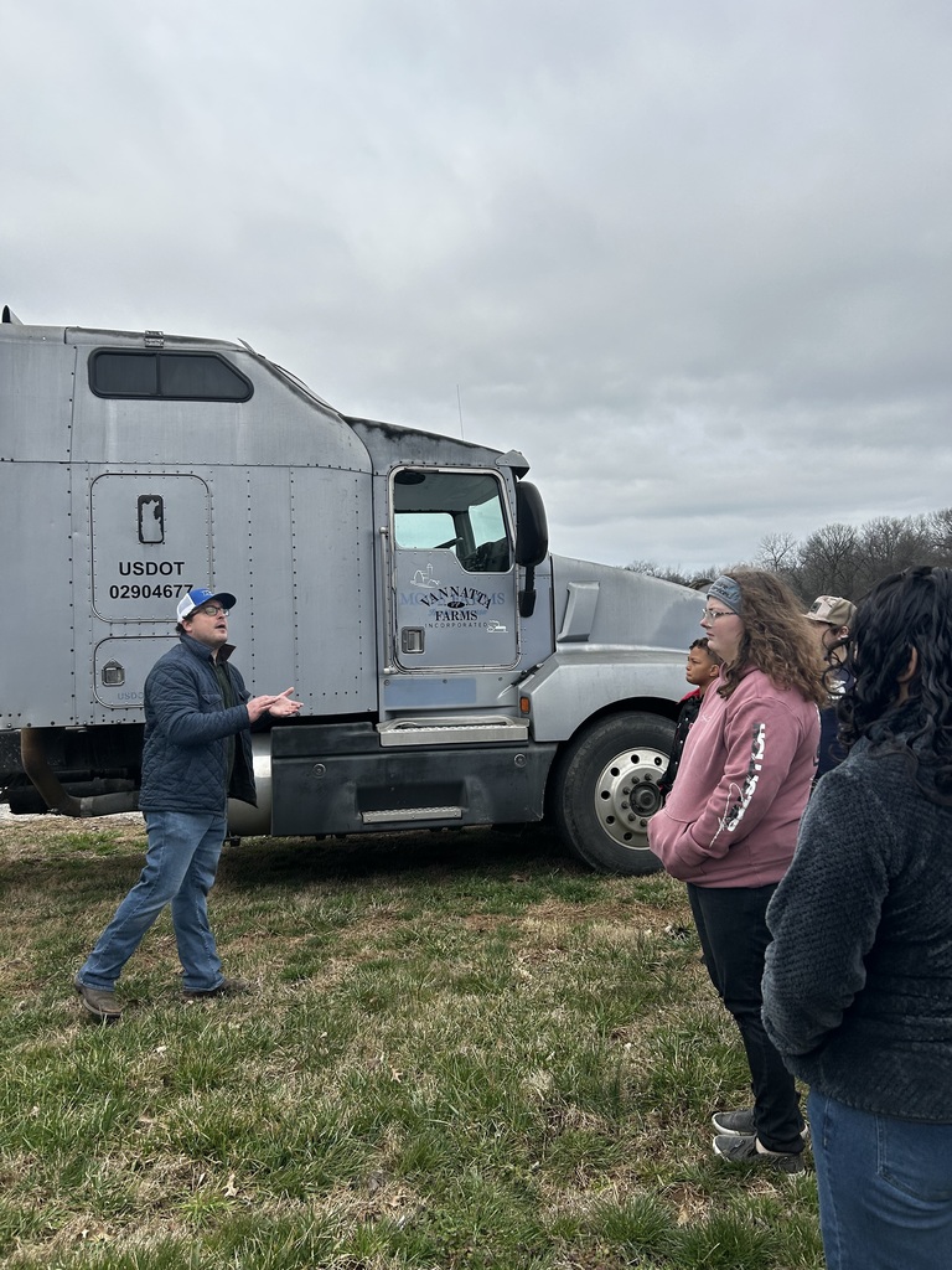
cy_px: 635
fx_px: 953
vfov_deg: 67.3
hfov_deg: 53.1
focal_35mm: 26
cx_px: 476
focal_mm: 5.7
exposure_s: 1/4115
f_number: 1.5
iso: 50
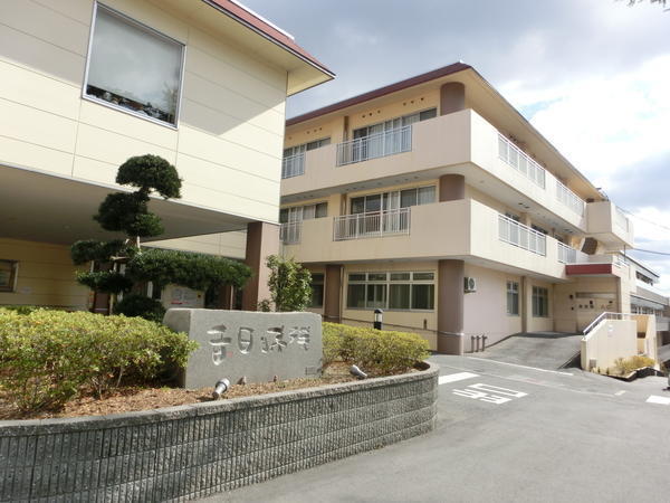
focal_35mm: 24
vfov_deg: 56.8
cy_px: 252
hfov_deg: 71.6
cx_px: 335
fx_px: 465
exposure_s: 1/1000
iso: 80
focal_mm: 4.24
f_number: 3
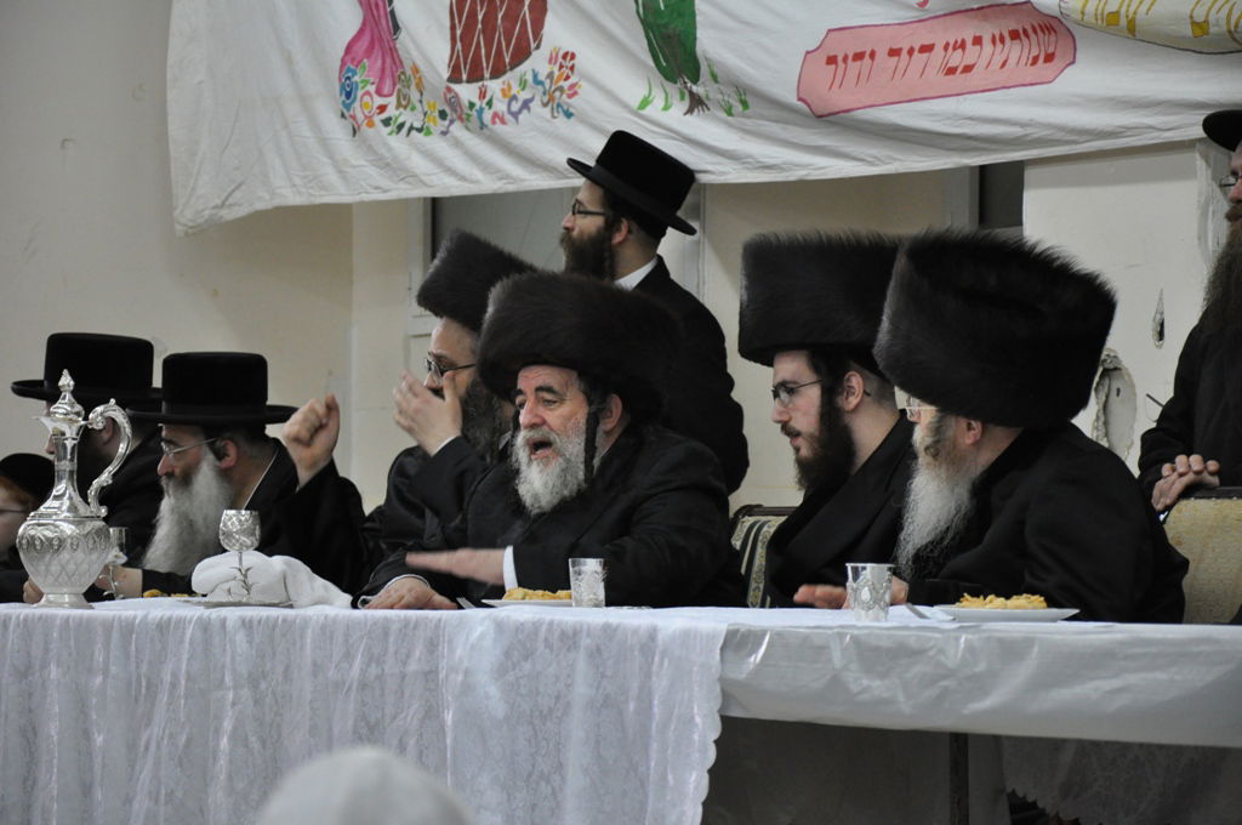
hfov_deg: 14.0
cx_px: 621
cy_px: 412
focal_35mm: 147
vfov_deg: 9.3
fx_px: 5065
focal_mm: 98
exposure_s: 1/50
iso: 1600
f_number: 5.6
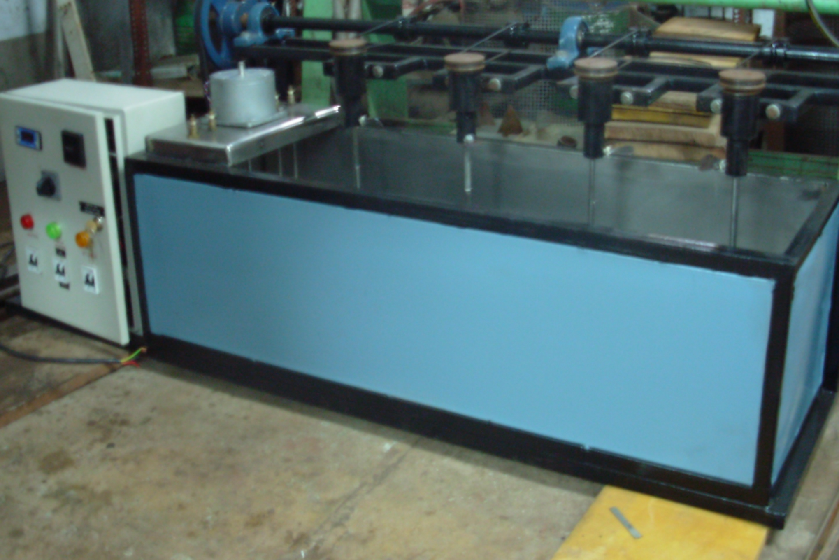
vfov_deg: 28.6
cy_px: 249
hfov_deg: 41.9
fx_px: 1095
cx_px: 421
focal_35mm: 47
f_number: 3.1
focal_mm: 7.5
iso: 159
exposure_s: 1/1.4
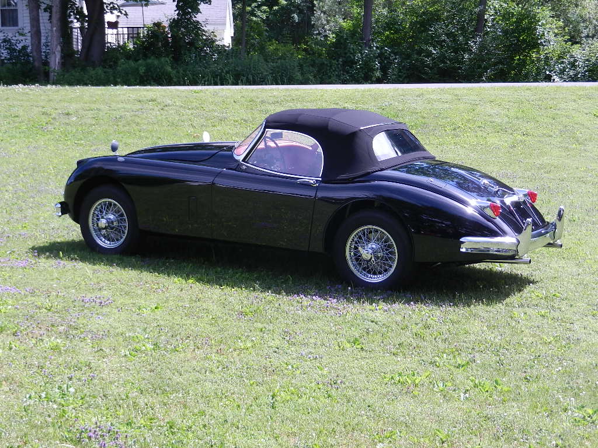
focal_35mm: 60
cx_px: 299
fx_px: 1037
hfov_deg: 32.2
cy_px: 224
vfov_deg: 24.4
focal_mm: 10.9
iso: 160
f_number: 4.5
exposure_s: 1/320
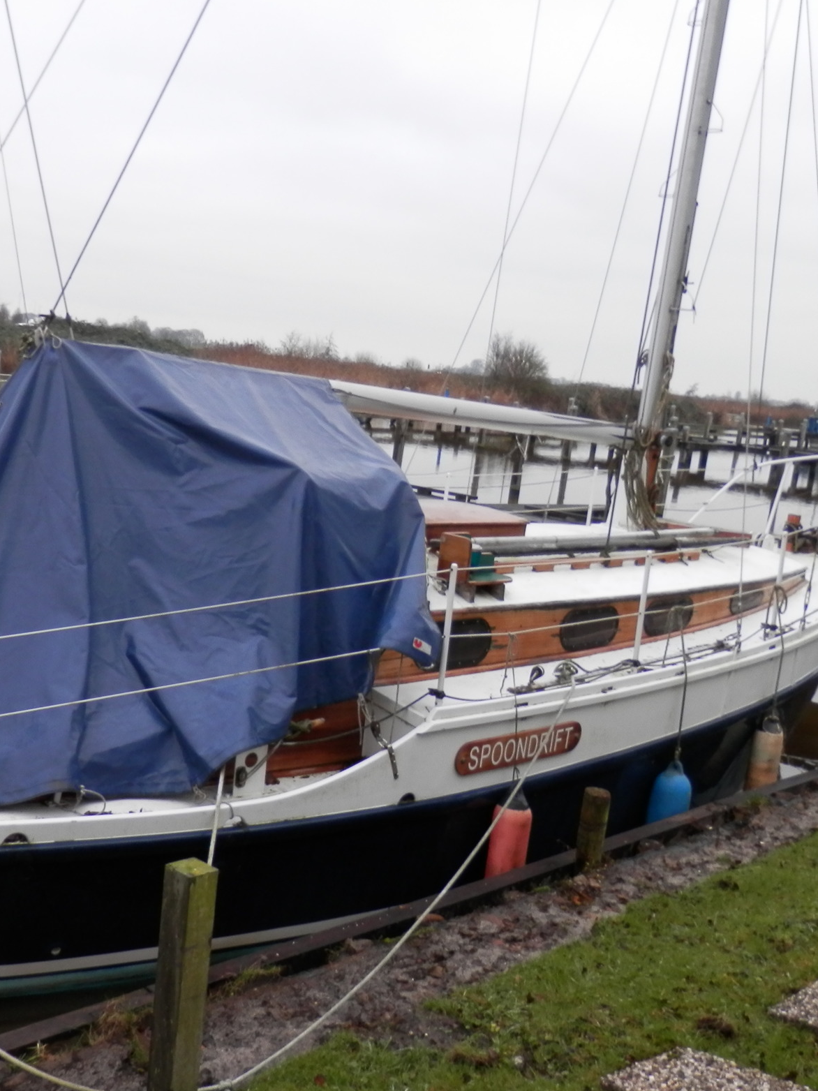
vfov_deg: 46.7
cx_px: 200
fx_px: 1260
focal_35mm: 40
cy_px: 623
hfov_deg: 35.1
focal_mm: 4.5
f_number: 3
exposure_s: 1/30
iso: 80
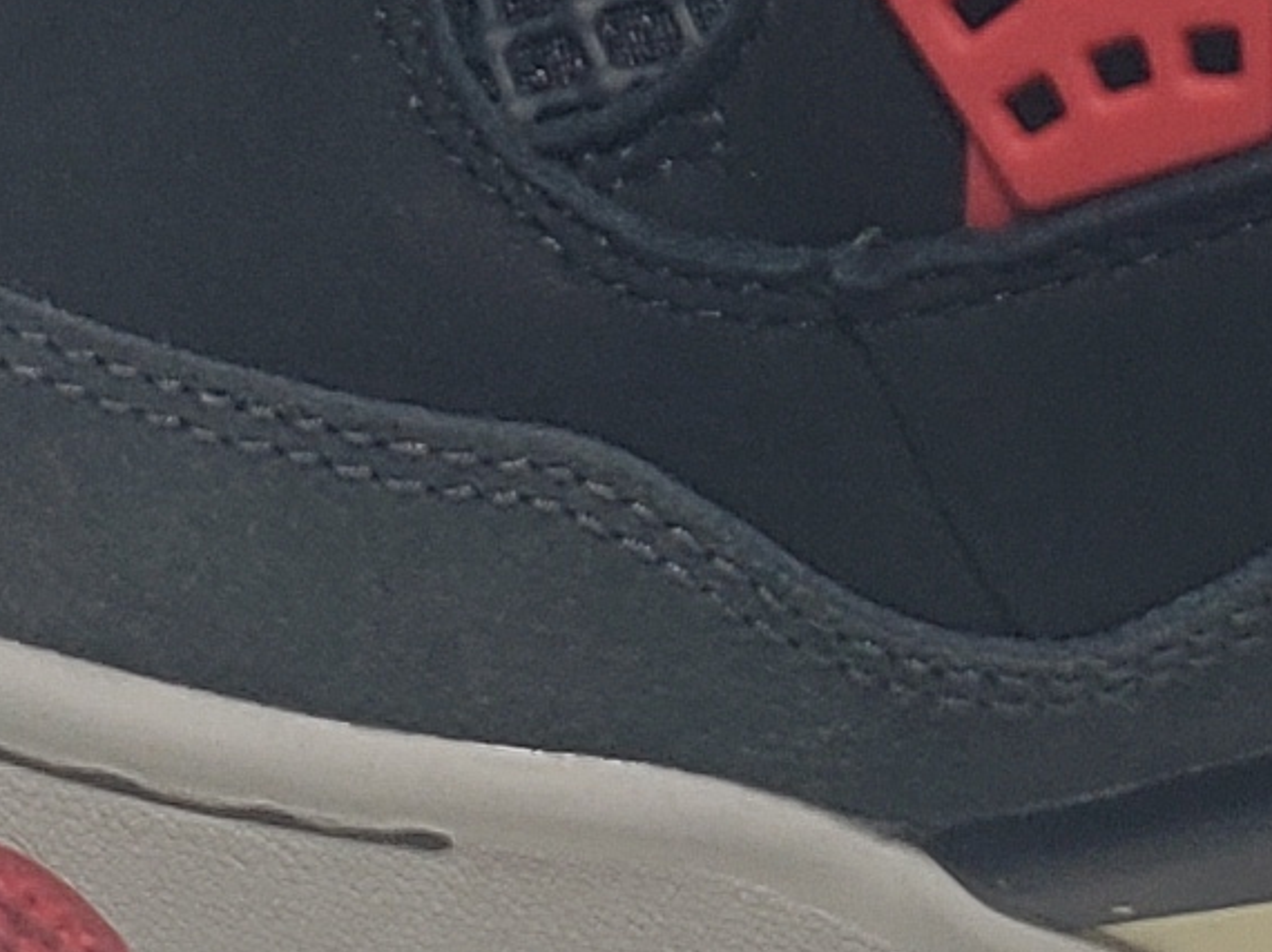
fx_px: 6758
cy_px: -1119
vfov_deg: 7.6
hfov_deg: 10.6
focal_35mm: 184
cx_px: 1386
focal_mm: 4.3
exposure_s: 1/346
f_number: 1.5
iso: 50
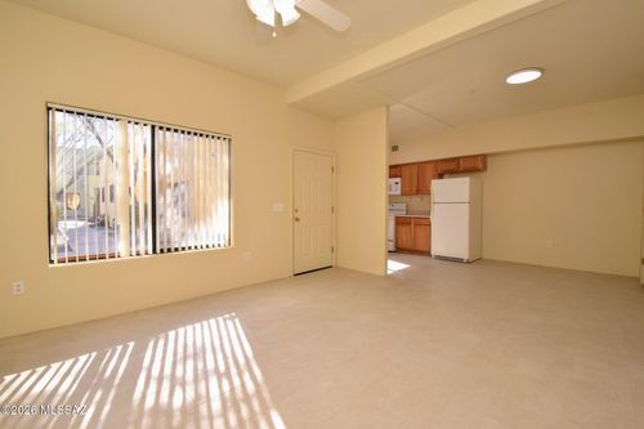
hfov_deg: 100.4
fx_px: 268
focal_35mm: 15
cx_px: 322
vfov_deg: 77.3
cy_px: 214
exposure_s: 1/100
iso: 400
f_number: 9
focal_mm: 10
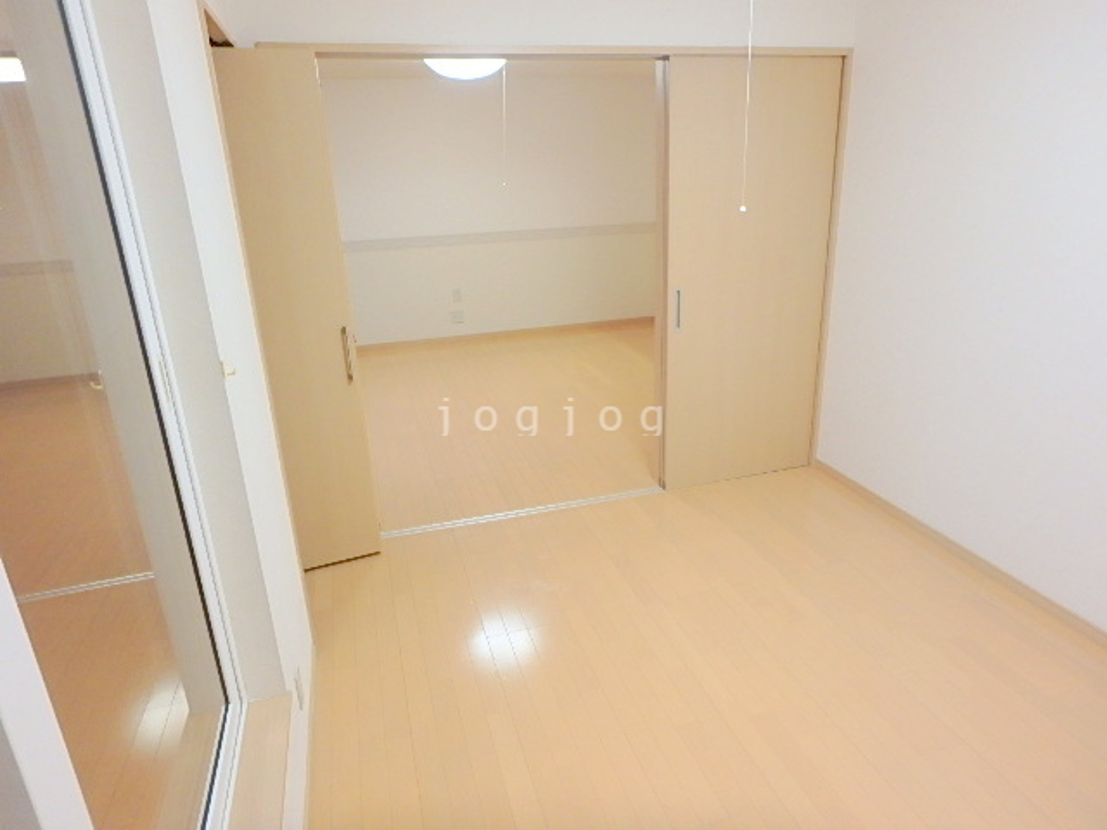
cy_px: 415
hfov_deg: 79.0
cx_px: 554
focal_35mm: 21
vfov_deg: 63.4
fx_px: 672
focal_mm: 3.7
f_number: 3.5
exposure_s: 1/30
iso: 320
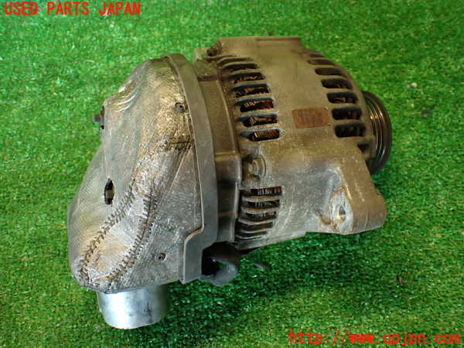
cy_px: 174
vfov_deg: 44.2
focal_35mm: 32
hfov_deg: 56.8
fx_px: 429
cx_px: 232
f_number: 2.4
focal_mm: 5.79
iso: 320
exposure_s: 1/30
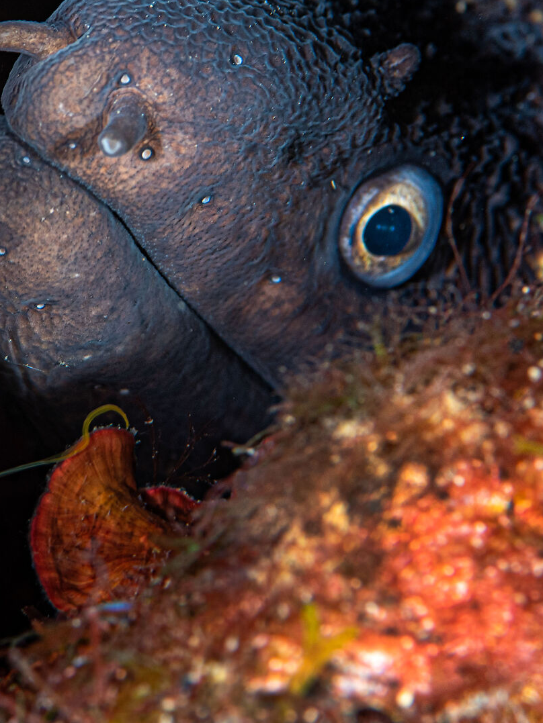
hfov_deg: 6.6
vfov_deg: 8.8
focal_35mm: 225
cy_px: 224
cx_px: 147
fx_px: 4705
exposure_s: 1/125
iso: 200
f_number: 14
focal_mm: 105
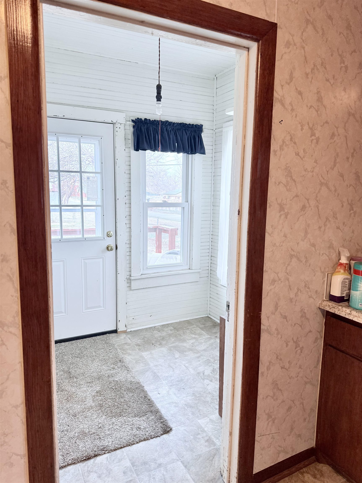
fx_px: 335
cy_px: 242
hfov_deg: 56.8
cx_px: 181
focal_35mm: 24
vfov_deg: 71.6
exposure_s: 1/60
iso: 160
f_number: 1.78
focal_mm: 6.76
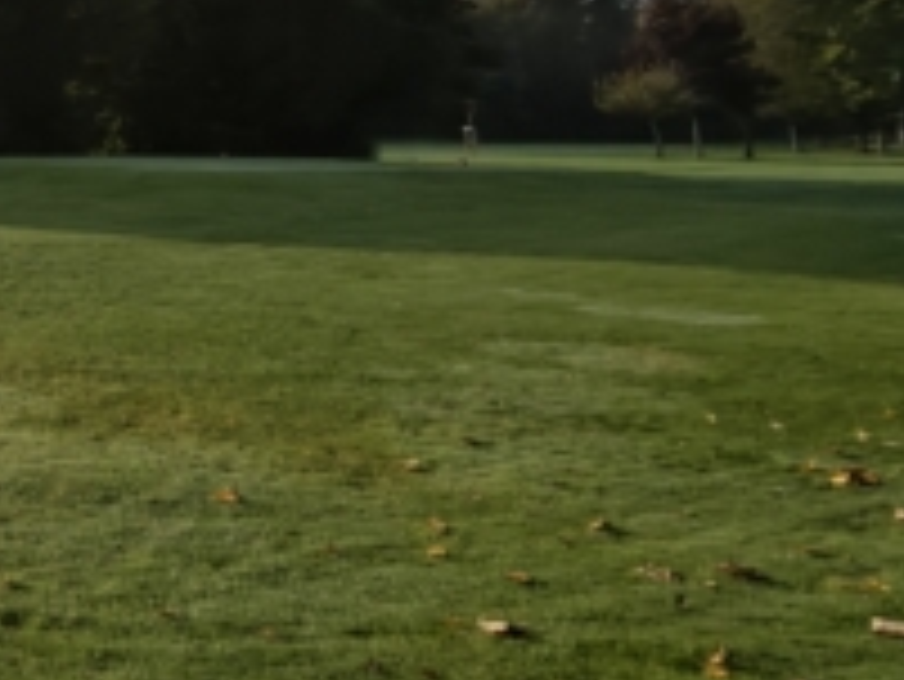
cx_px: -317
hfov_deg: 29.7
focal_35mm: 49
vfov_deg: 27.6
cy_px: -29
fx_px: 1280
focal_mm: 2.13
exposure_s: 1/1555
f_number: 2.2
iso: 50
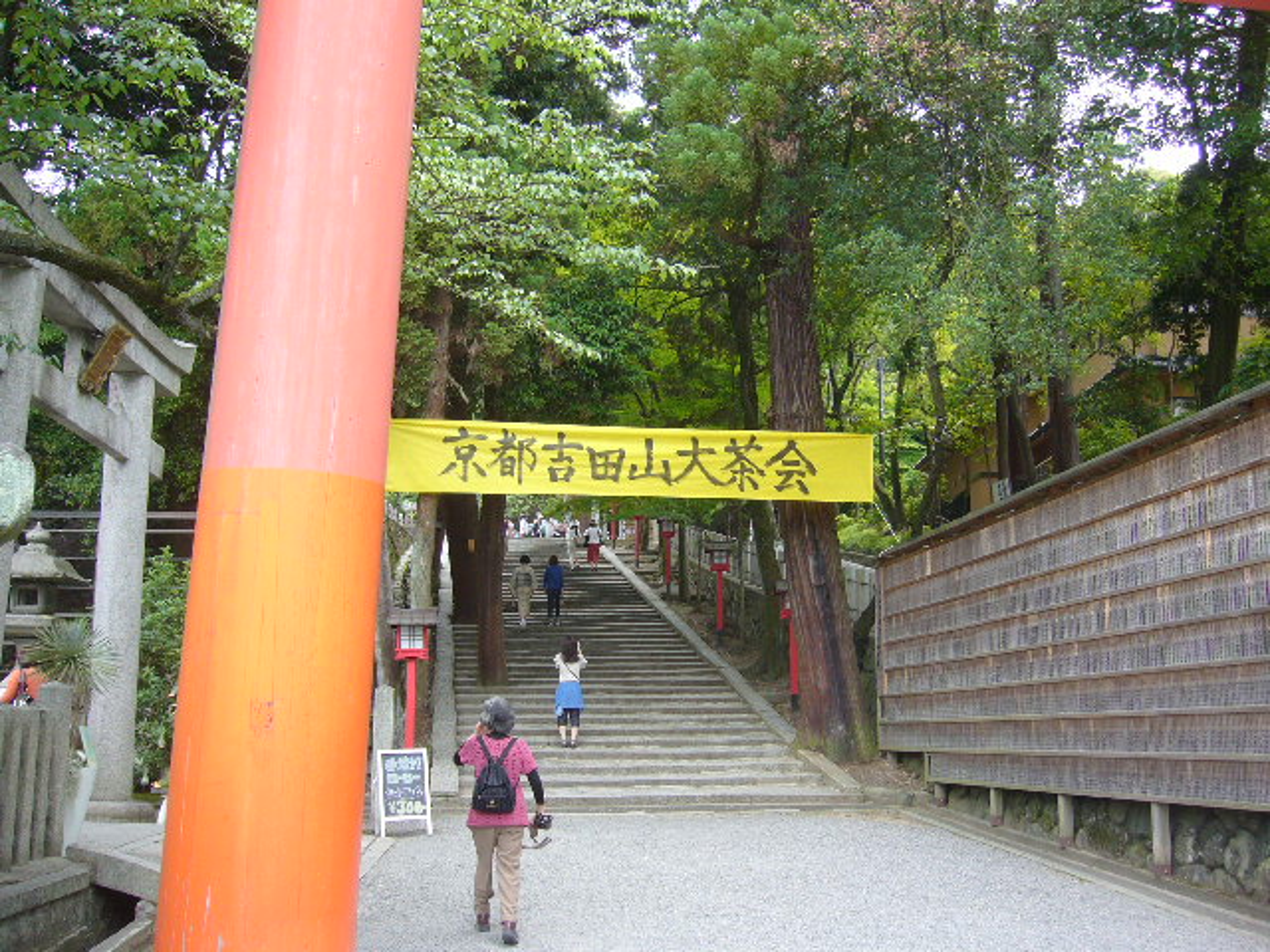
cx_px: 635
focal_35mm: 35
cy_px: 476
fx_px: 1284
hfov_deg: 52.6
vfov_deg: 40.7
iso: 80
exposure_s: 1/100
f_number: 2.8
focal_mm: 5.8
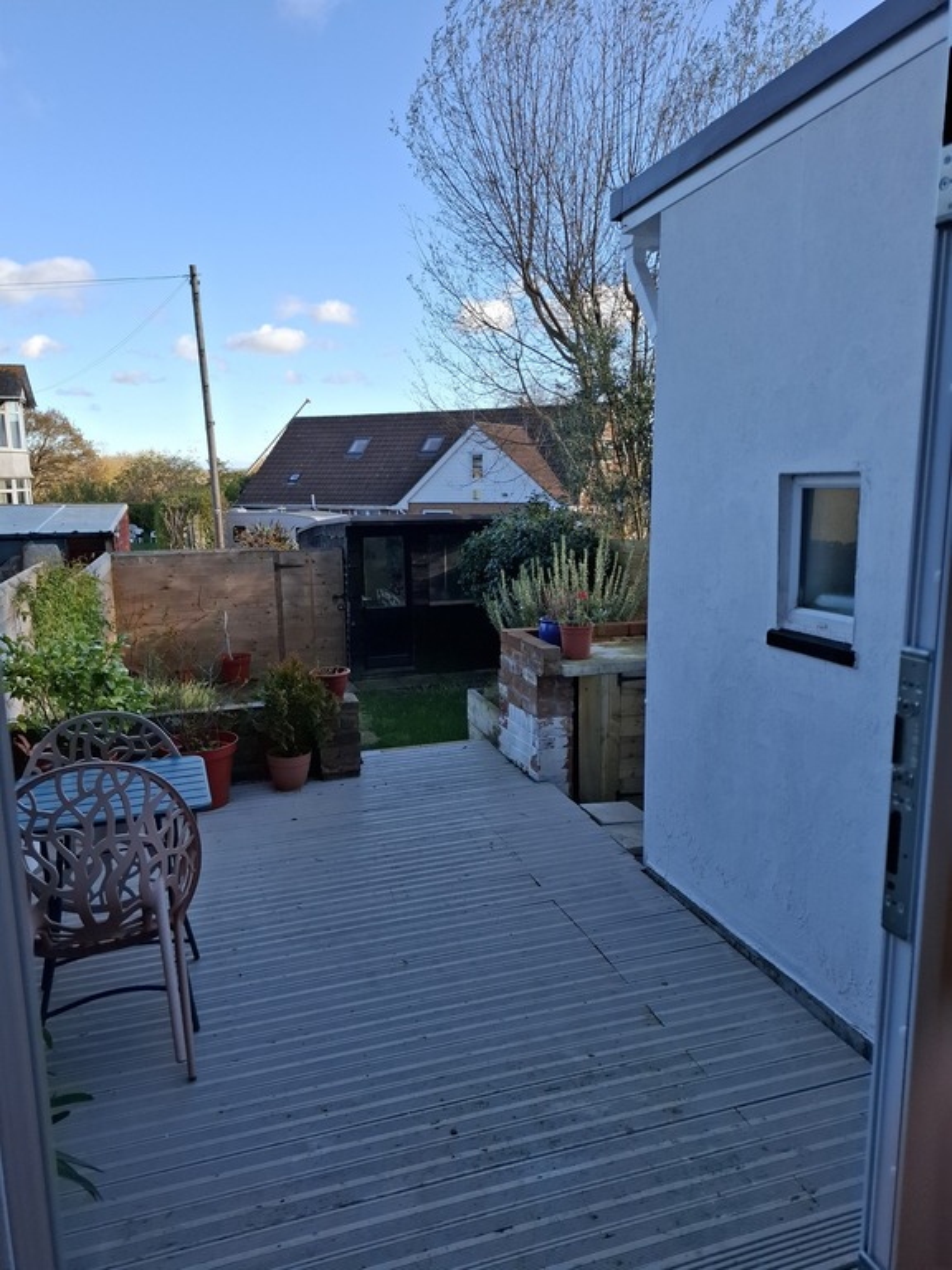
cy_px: 635
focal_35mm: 23
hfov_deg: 58.9
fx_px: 843
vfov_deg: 73.9
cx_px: 476
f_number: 1.8
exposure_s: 1/894
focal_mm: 5.54
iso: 50
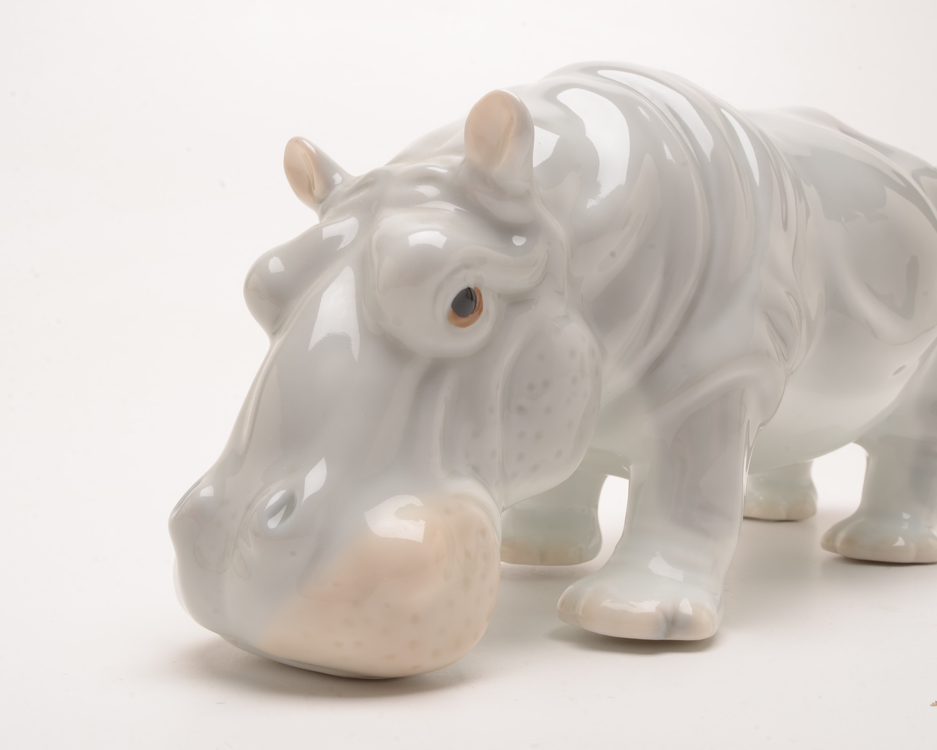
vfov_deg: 32.4
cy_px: 374
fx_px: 1291
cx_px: 510
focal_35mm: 47
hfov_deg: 39.8
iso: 100
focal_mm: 27
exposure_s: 1/160
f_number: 25
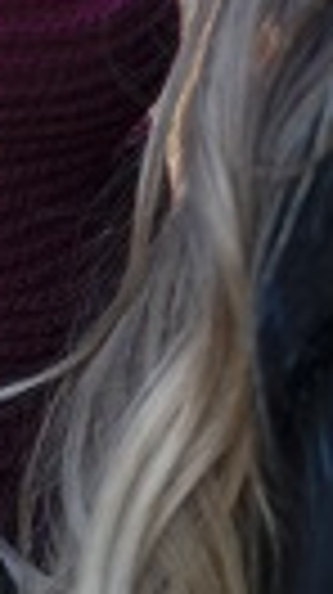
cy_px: -396
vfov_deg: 6.5
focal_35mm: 327
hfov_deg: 3.7
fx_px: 5146
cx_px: 108
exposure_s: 1/200
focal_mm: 55
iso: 100
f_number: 1.8
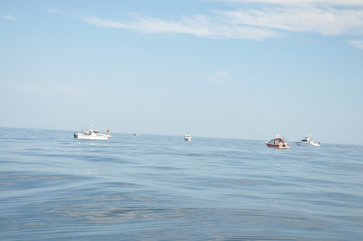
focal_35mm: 55
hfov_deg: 36.6
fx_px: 549
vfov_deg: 24.8
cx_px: 185
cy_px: 124
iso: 400
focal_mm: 35
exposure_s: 1/250
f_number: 8
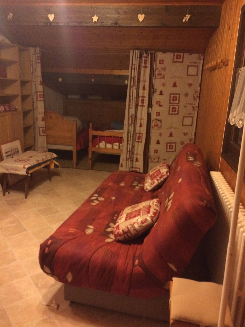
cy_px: 164
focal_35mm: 29
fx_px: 274
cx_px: 122
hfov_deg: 48.2
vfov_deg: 61.7
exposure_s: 1/17
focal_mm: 4.15
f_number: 2.2
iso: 400
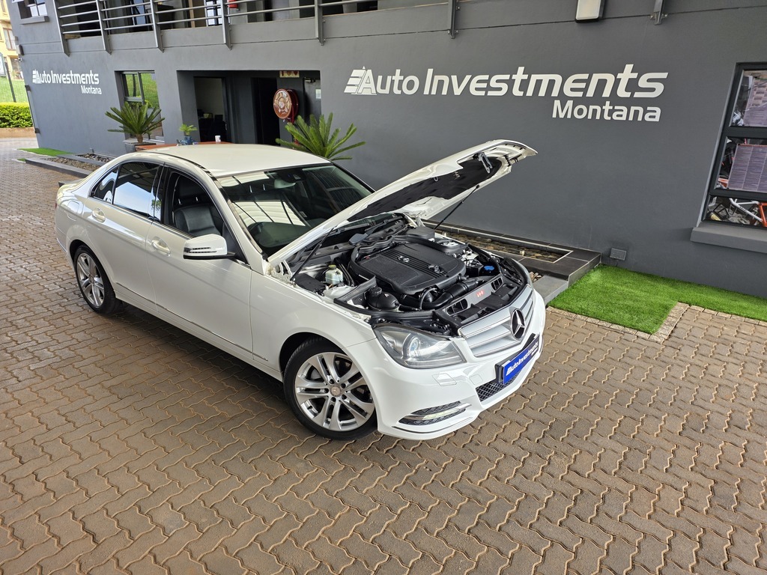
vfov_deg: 58.9
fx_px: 510
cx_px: 384
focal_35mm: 23
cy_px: 288
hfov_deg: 73.9
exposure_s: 1/100
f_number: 1.7
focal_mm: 6.25
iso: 20
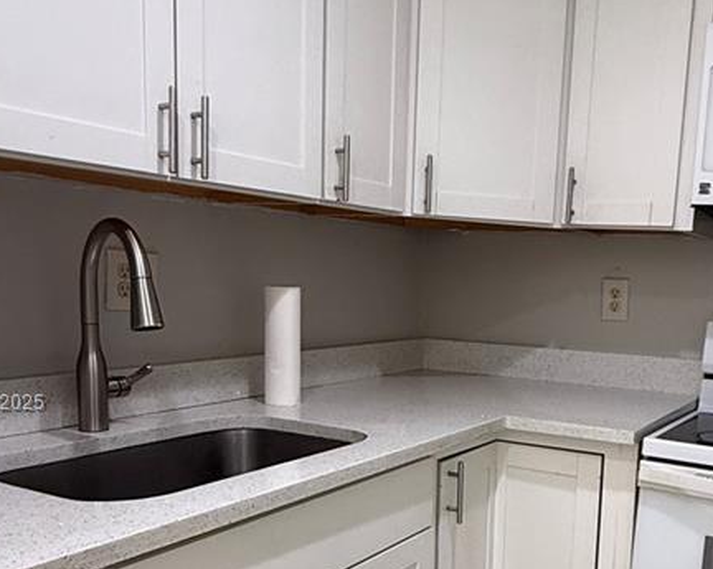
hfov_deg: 47.1
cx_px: 485
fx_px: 801
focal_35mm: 38
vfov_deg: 38.4
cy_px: 404
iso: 200
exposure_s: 1/99
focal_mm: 2.22
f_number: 2.2
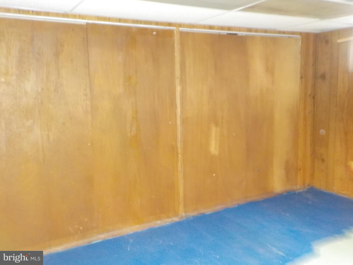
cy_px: 132
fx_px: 306
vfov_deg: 46.8
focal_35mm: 30
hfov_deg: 60.0
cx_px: 176
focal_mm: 4.1
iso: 800
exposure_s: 1/5
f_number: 3.3
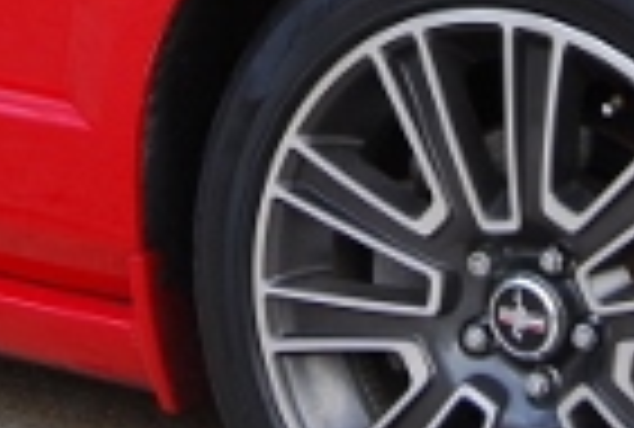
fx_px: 3304
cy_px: -279
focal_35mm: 187
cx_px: 261
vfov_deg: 7.2
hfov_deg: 11.0
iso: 200
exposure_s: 1/80
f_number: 4.5
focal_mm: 22
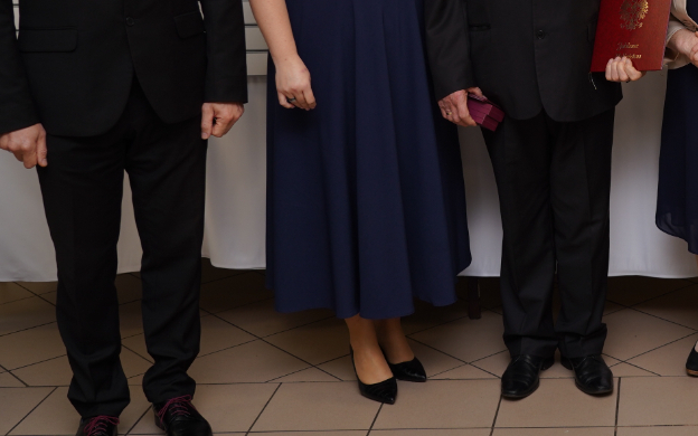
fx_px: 1294
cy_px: 39
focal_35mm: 68
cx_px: 616
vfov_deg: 18.8
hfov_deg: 29.1
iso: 250
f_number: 4
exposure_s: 1/100
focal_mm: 32
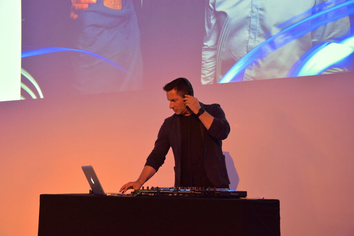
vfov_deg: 22.6
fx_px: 590
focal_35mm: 60
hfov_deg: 33.4
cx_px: 177
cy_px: 118
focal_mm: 40
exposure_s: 1/60
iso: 4000
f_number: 4.5
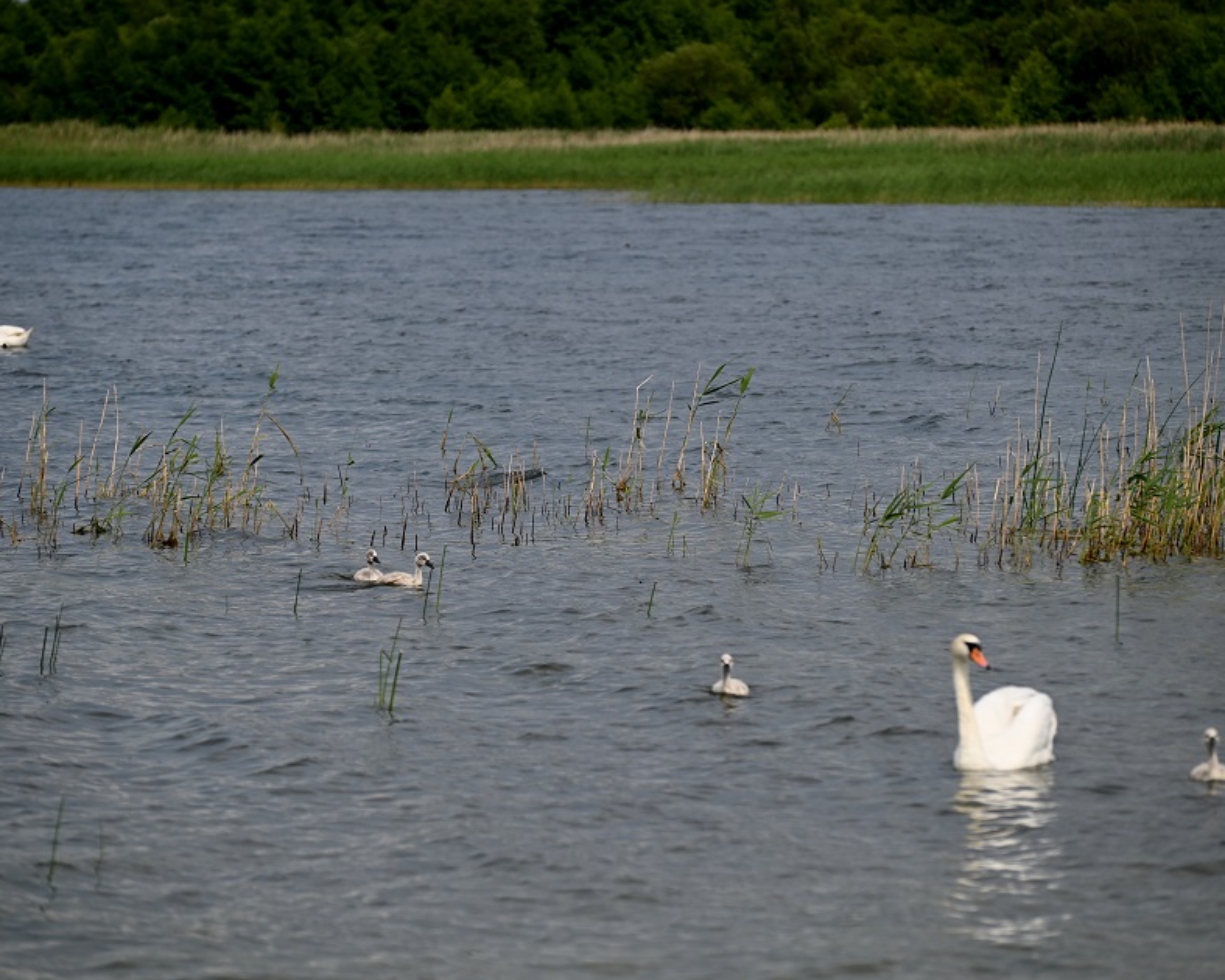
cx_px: 607
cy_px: 492
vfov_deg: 7.6
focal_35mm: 204
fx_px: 7398
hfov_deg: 9.5
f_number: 5.6
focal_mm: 180
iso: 100
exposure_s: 1/1000
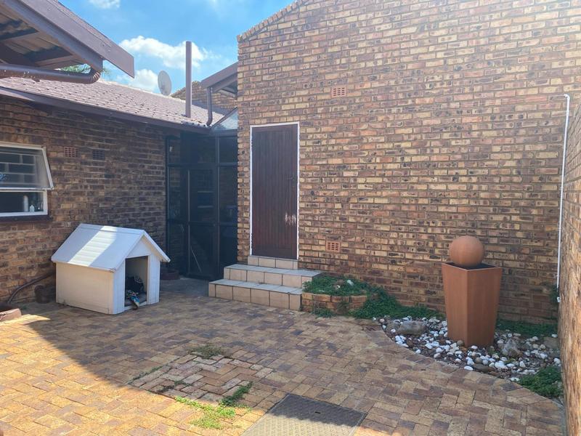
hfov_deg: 67.3
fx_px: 436
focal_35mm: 26
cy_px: 218
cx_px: 290
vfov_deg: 53.1
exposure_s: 1/613
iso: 32
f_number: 1.8
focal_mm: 4.25
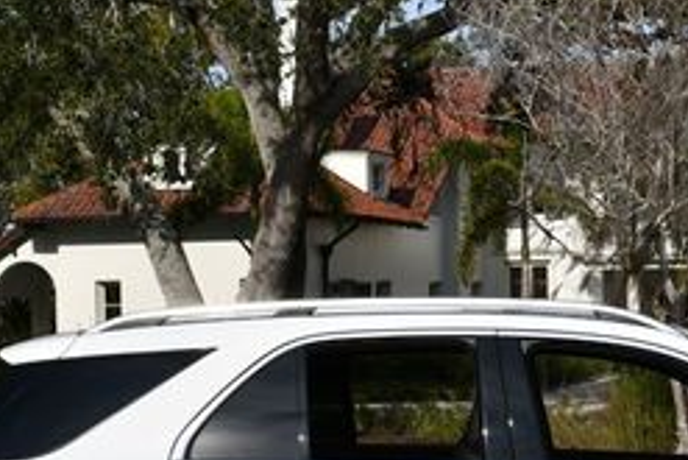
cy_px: 354
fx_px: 2180
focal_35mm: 114
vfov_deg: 12.0
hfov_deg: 17.8
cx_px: 563
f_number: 10
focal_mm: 22
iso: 100
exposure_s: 1/400
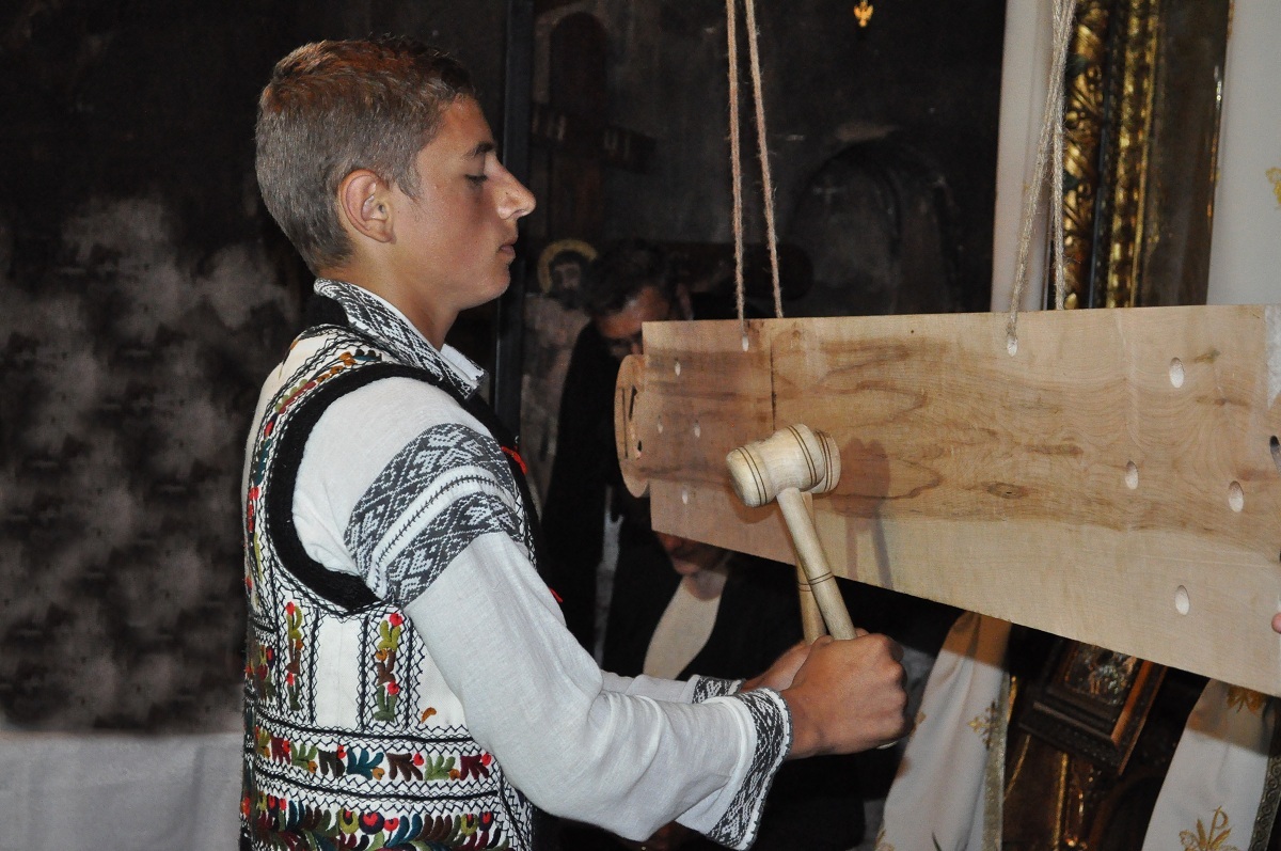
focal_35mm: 72
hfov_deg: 28.1
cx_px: 640
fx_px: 2559
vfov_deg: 18.9
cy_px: 426
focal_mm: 48
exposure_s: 1/125
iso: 3200
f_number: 5.3
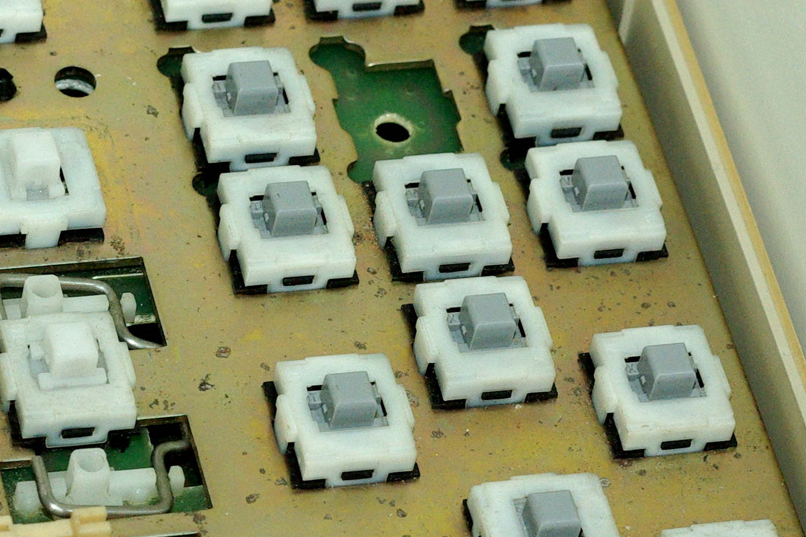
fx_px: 4499
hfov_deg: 10.1
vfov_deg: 6.8
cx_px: -148
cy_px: 327
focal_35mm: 201
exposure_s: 1/60
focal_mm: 50
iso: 800
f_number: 8
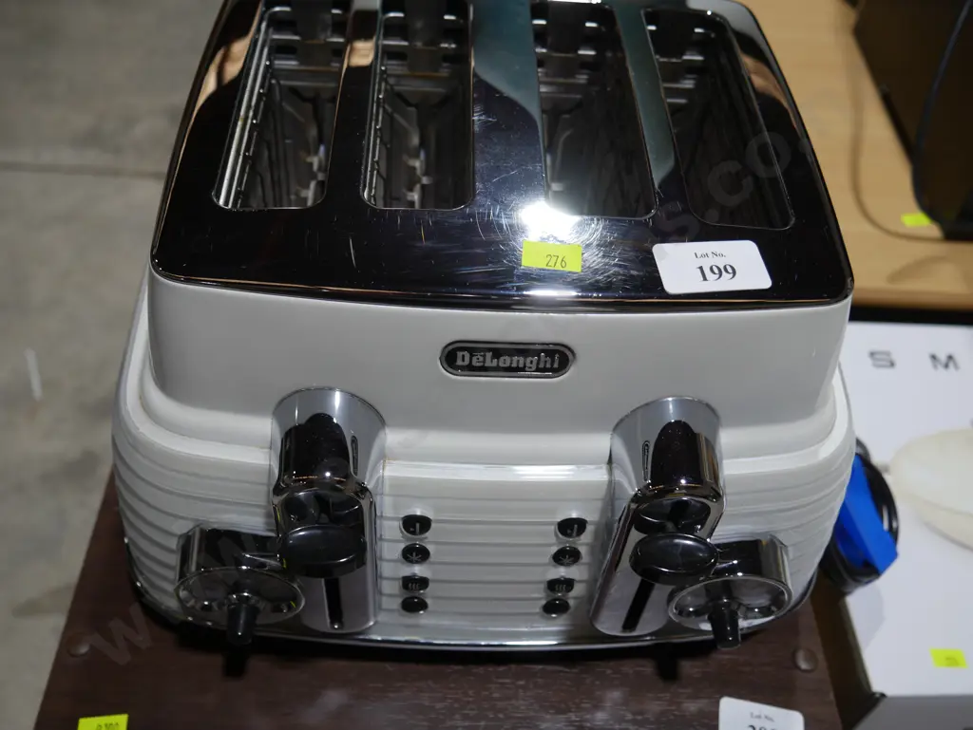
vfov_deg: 44.2
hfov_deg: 56.8
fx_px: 900
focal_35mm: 32
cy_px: 365
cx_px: 486
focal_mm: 16
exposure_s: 1/125
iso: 200
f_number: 3.6
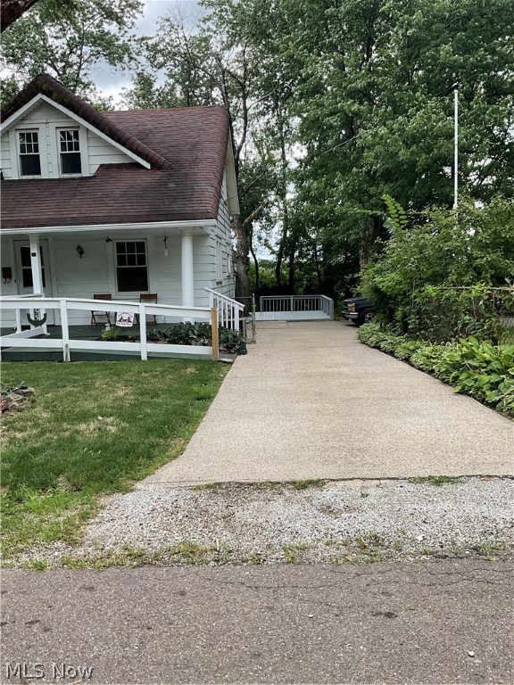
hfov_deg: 48.2
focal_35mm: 29
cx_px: 257
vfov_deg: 61.7
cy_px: 342
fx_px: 574
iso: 16
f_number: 1.8
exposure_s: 1/509
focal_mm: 3
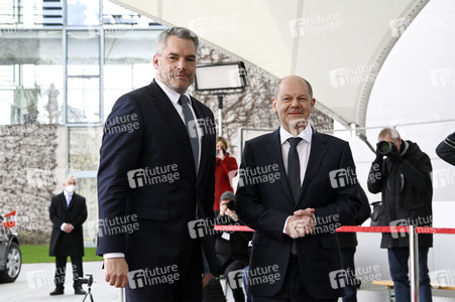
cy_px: 151
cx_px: 228
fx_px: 947
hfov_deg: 27.0
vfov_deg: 18.2
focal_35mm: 75
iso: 1600
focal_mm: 75
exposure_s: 1/640
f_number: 7.1
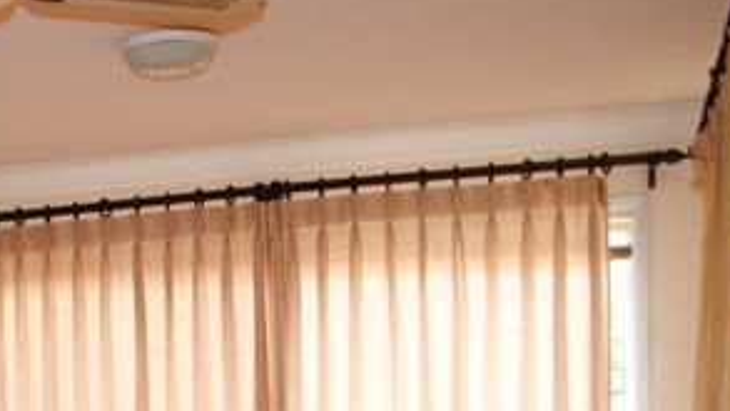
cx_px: -145
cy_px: 653
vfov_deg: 13.0
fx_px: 1684
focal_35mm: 87
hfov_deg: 22.5
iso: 200
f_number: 3.5
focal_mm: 18
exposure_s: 1/60
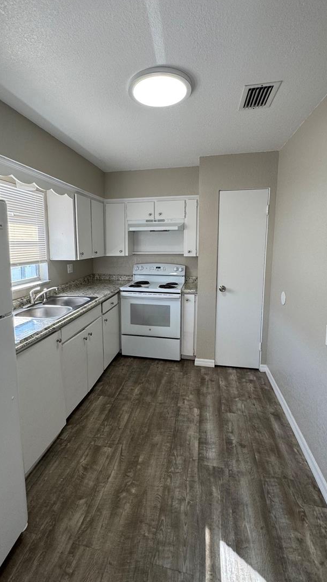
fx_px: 262
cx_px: 146
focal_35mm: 17
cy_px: 275
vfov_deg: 95.8
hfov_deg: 63.8
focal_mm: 2.22
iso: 80
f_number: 2.2
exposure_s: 1/120
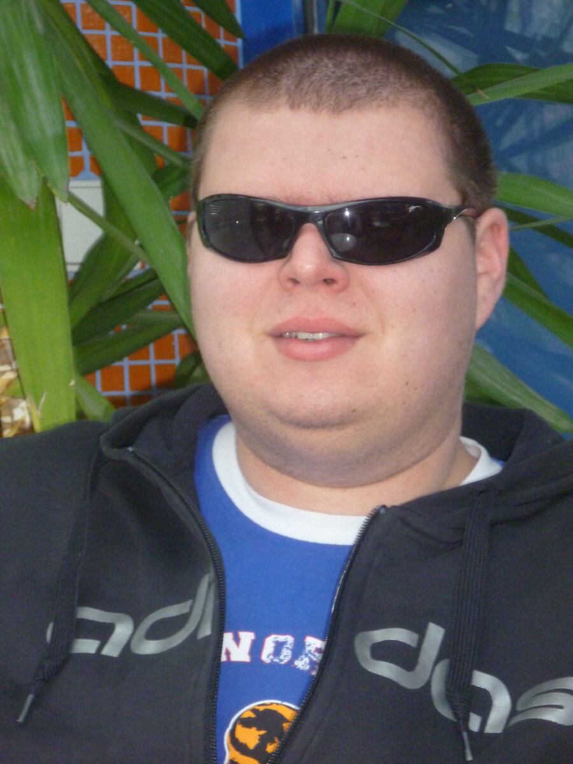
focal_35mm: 115
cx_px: 286
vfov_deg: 17.1
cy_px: 382
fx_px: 2538
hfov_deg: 12.9
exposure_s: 1/100
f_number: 6.1
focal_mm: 20.5
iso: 400
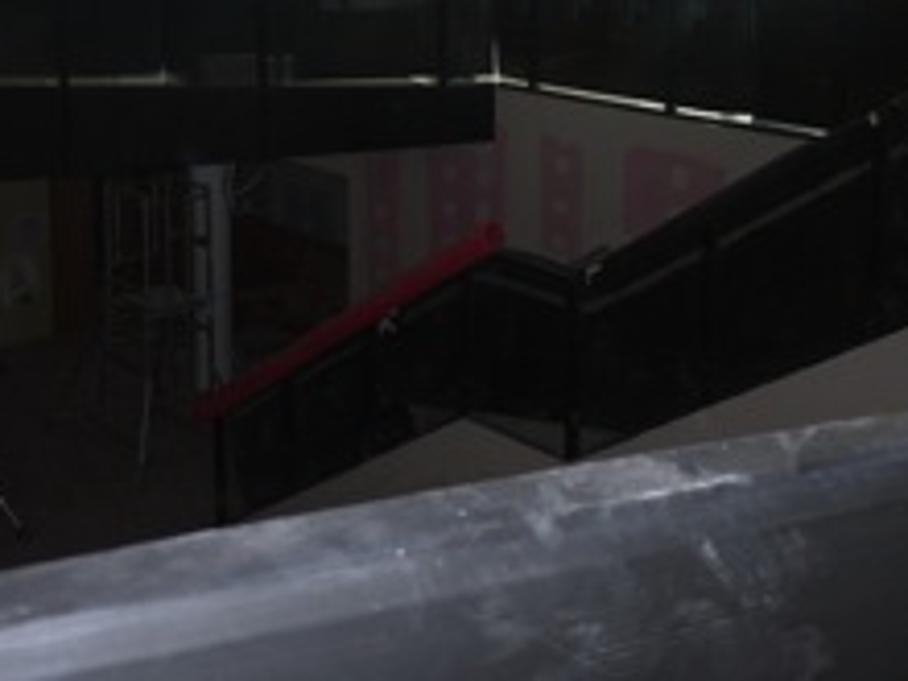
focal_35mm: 56
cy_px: 41
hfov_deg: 34.3
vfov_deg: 25.1
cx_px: 491
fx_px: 1469
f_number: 2.5
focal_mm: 14
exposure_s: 1/125
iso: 100
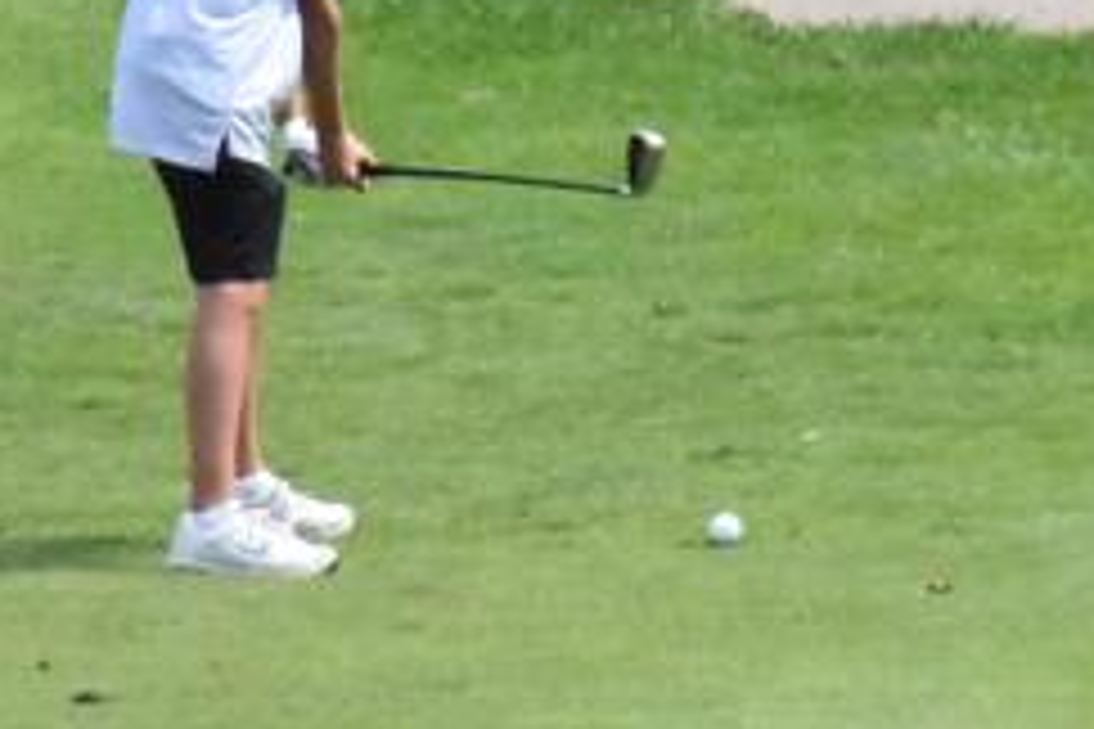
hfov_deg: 2.3
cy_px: -538
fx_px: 26862
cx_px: 1279
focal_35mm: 884
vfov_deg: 1.6
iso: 12800
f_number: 25
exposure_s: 1/4000
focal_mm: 140
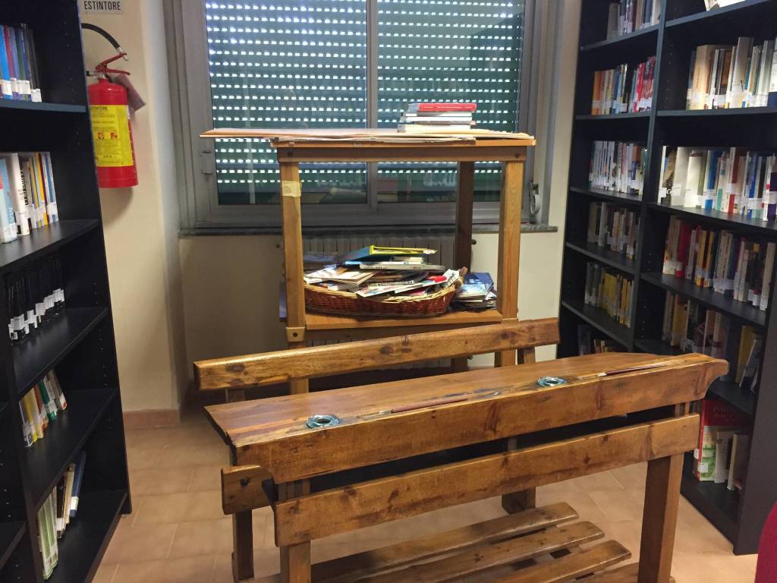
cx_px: 388
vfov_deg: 48.2
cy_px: 292
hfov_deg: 61.7
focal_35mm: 29
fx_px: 651
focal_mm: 4.15
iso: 320
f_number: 2.2
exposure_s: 1/33
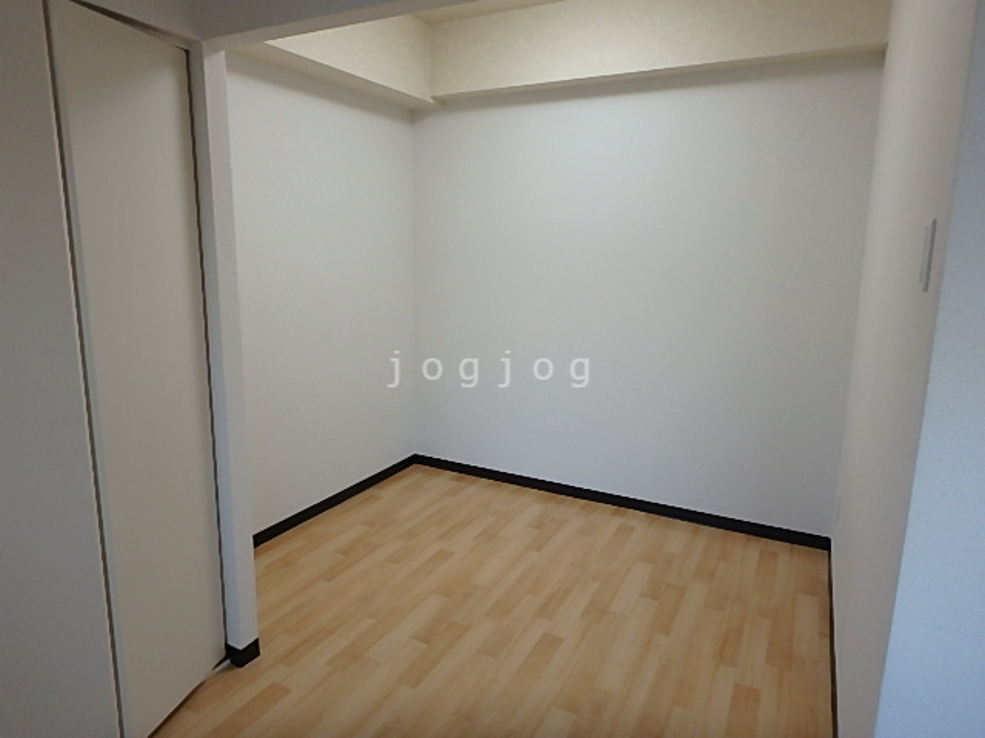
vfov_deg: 63.4
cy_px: 369
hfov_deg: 79.0
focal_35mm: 21
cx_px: 492
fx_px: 598
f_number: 3.5
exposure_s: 1/50
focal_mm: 3.7
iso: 200
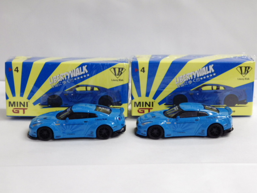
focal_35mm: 71
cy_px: 96
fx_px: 527
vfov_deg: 20.7
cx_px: 128
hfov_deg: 27.4
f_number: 4.2
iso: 640
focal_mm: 12.8
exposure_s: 1/60
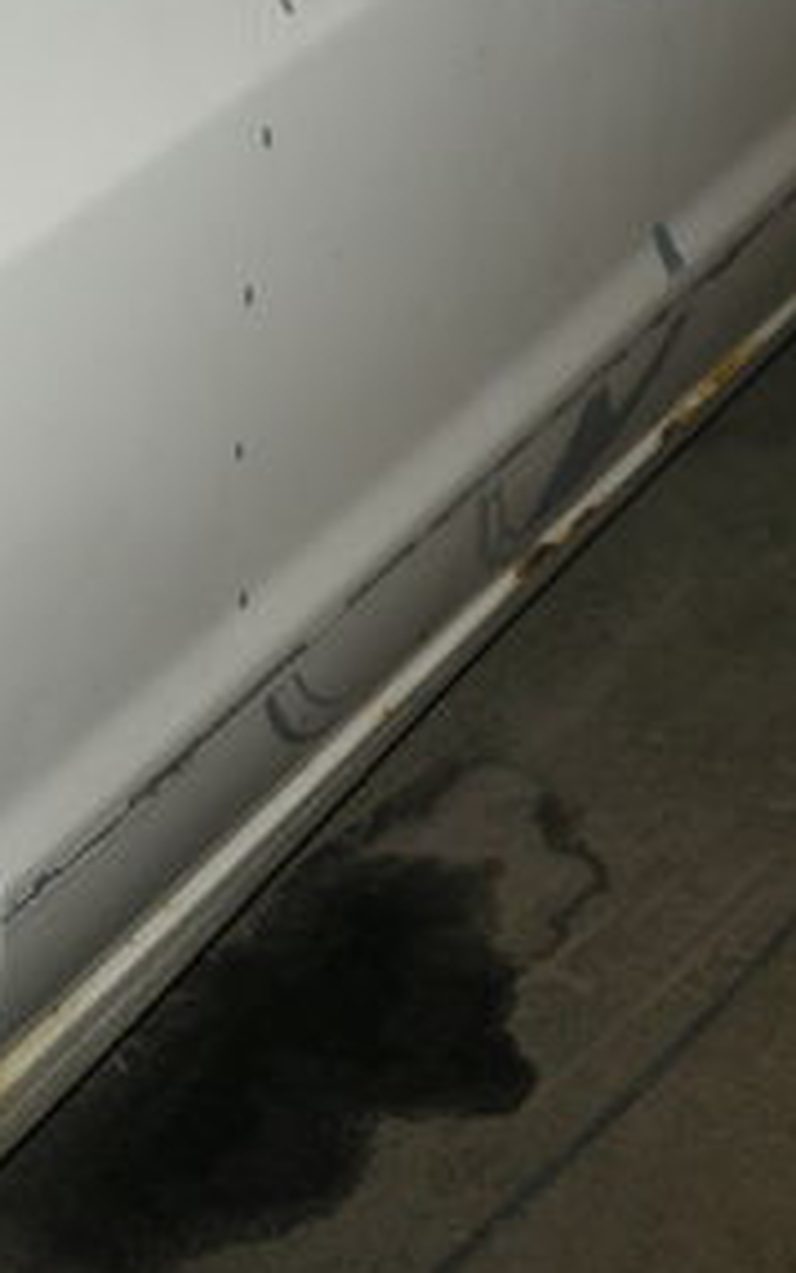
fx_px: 2878
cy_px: 472
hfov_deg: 15.5
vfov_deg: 24.8
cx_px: 769
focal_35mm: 83
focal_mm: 5.7
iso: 50
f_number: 2.8
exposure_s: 1/60
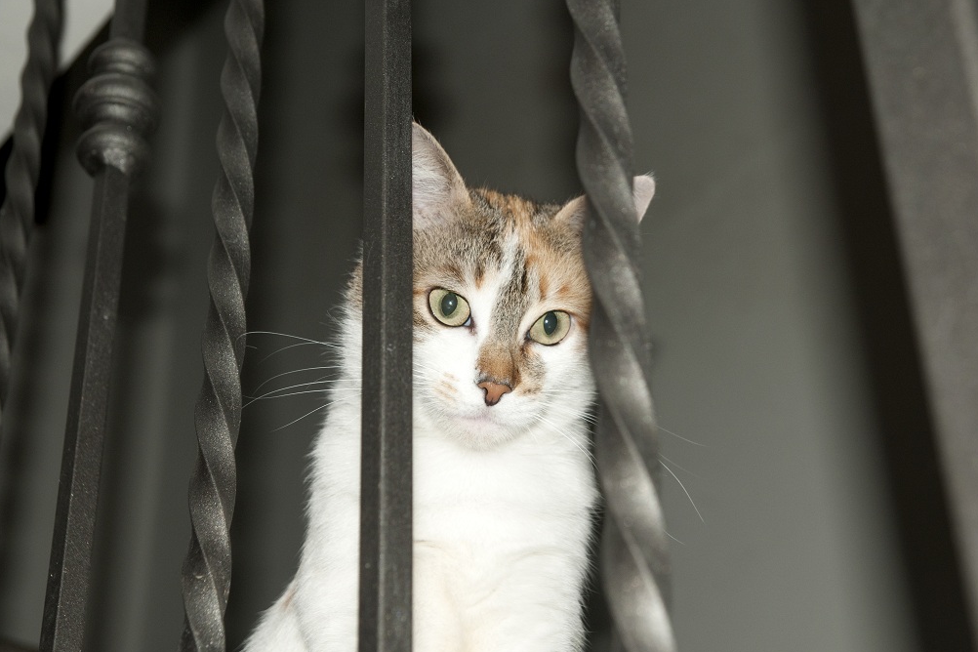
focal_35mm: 49
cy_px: 326
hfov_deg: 40.3
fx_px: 1331
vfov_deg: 27.5
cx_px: 491
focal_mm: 32
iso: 250
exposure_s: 1/125
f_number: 6.3
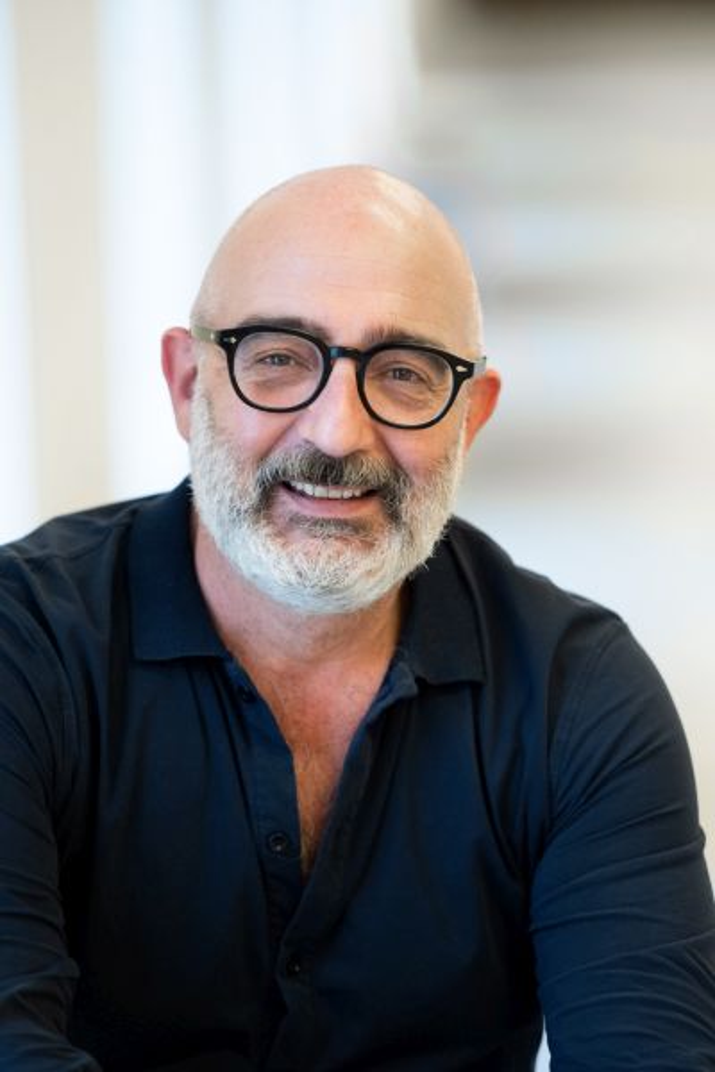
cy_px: 536
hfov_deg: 7.2
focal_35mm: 190
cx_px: 358
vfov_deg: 10.8
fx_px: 5660
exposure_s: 1/125
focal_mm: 190
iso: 1250
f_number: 2.8
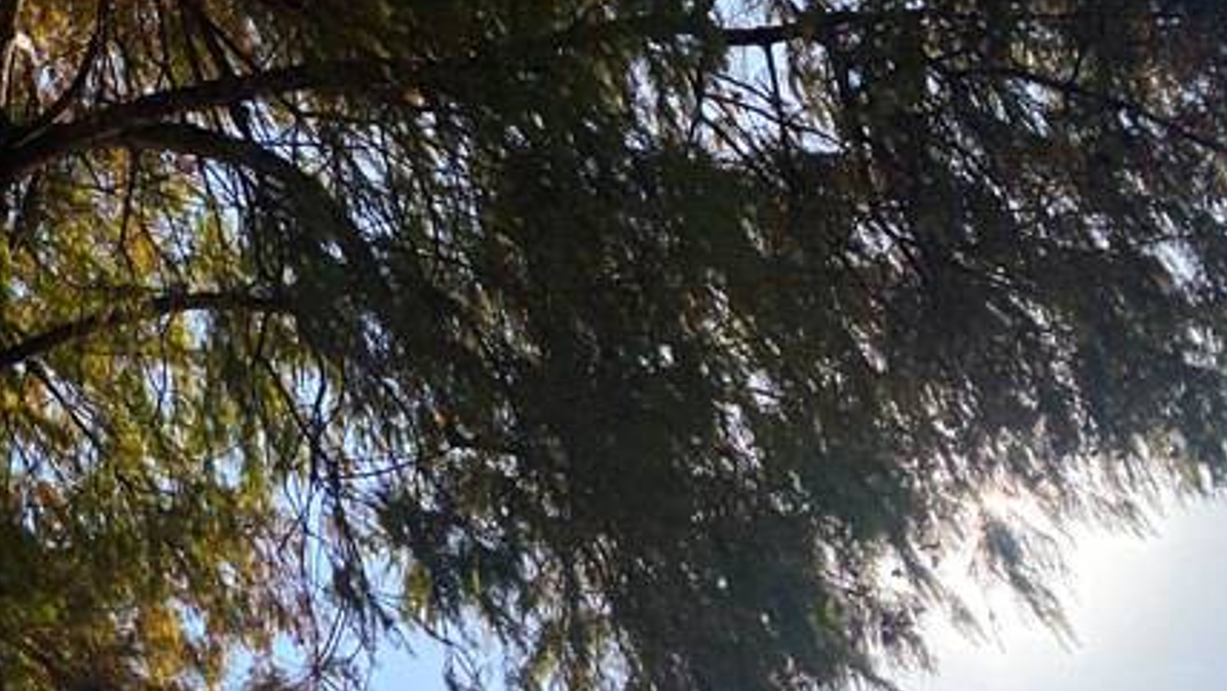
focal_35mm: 53
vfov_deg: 21.4
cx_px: 161
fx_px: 1725
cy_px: 780
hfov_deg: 37.0
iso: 32
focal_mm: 4.25
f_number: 1.8
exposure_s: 1/7692
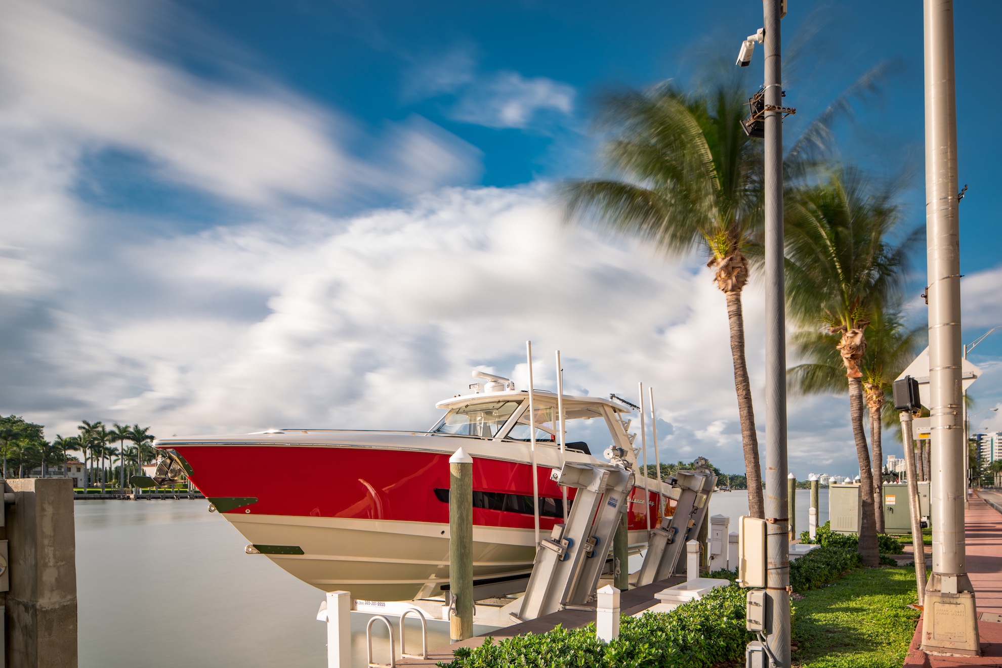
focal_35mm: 24
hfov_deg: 73.7
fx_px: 668
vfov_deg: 53.2
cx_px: 501
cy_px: 334
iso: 100
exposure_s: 30
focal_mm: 24
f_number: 8
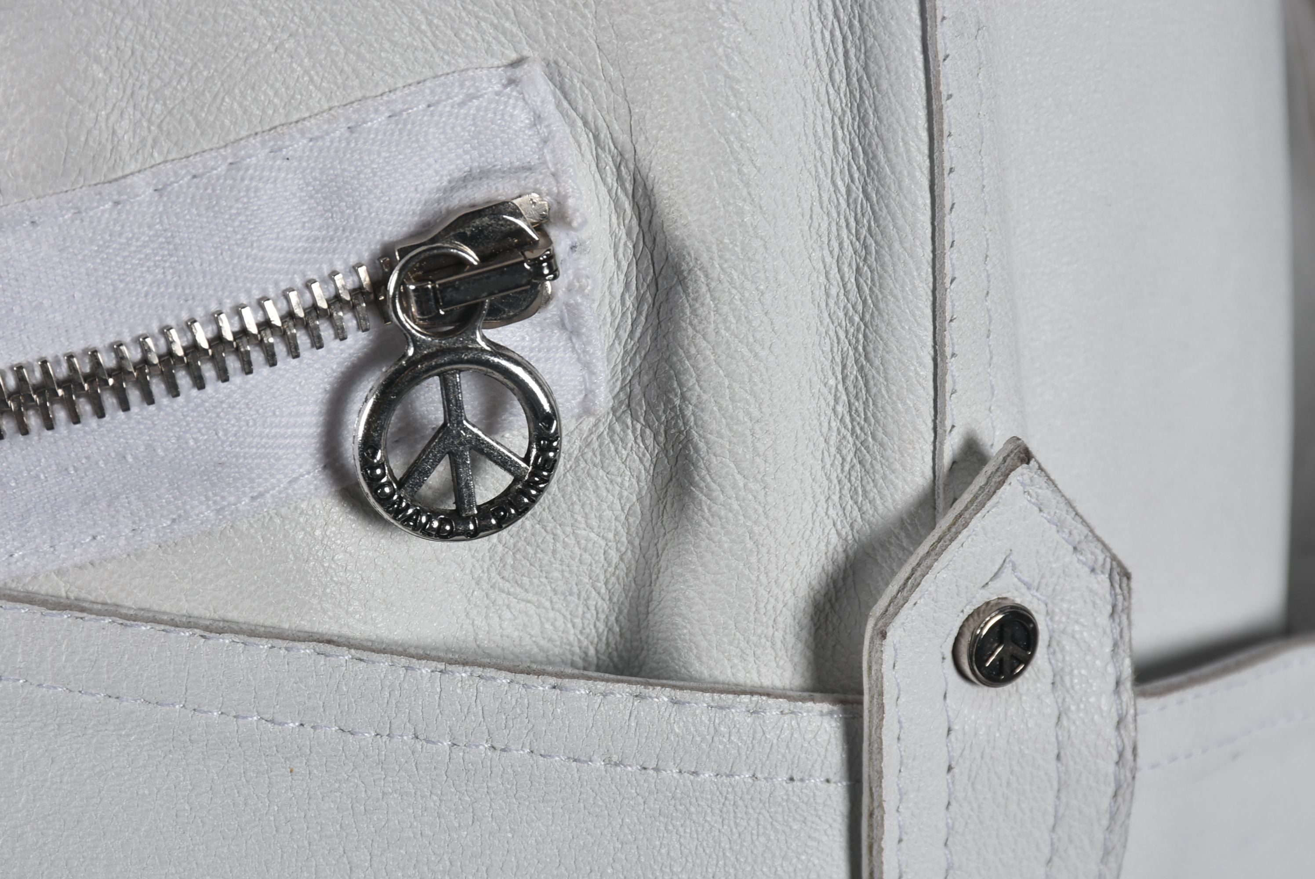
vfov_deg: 6.6
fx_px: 7677
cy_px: 440
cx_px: 658
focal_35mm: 210
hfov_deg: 9.8
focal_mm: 140
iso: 200
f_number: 14
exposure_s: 1/125
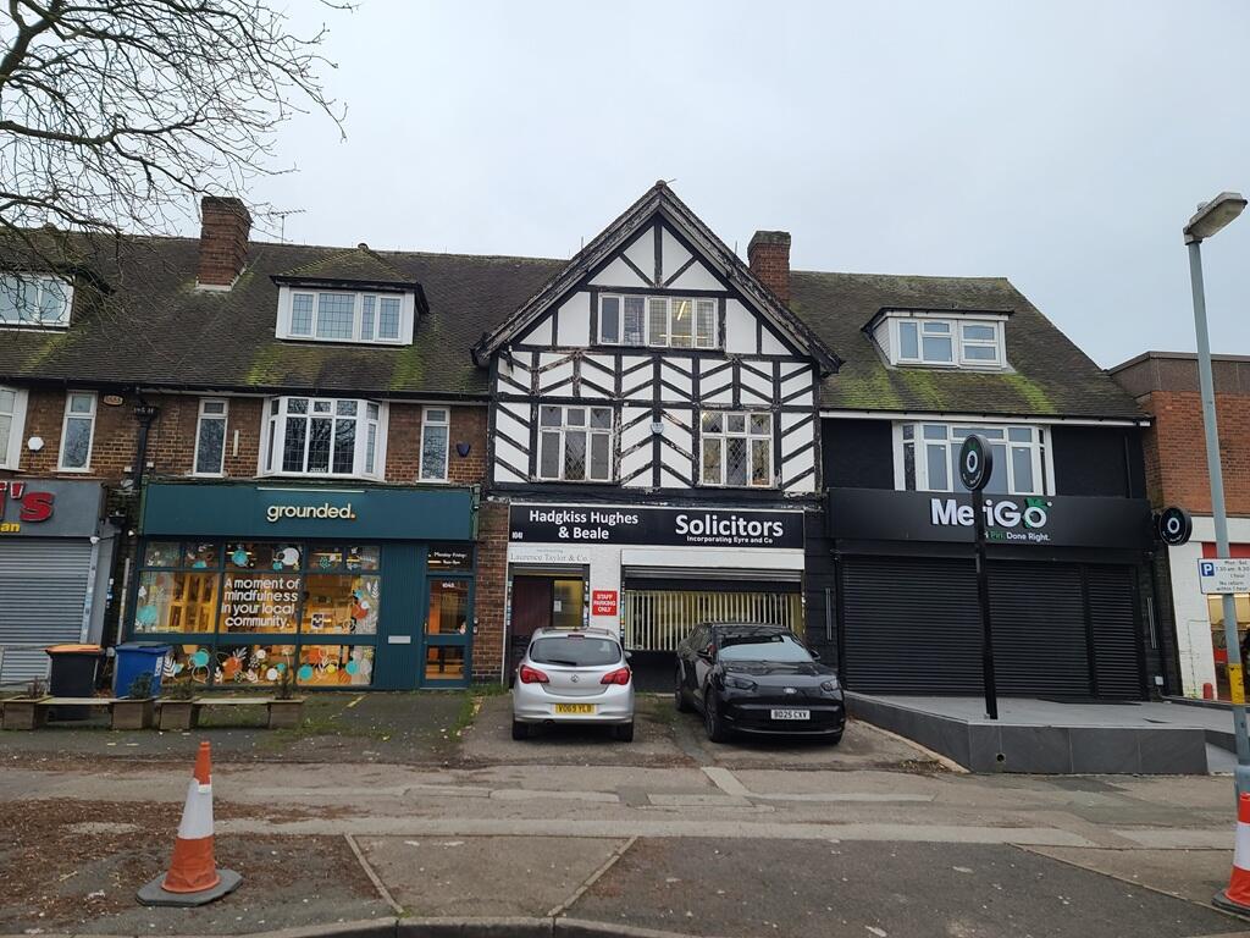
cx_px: 625
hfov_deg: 69.4
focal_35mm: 25
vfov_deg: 54.9
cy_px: 469
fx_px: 903
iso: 25
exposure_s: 1/120
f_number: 1.8
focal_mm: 7
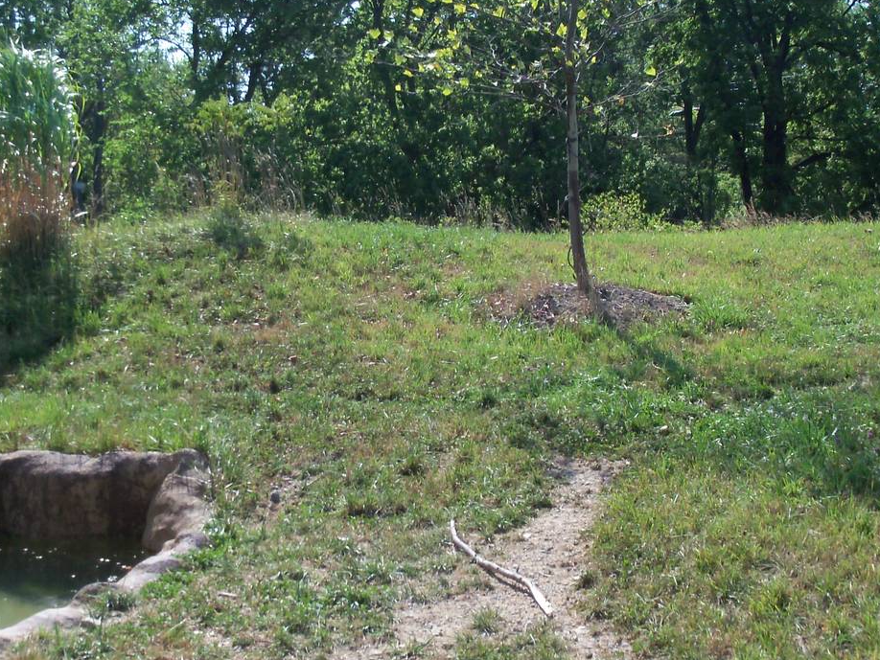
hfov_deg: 31.5
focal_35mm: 61
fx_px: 1551
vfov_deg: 24.0
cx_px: 332
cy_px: 363
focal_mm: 6.3
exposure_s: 1/500
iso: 80
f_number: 3
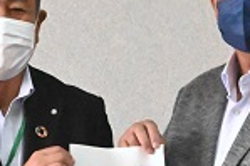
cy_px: 155
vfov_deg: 1.8
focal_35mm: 757
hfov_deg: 2.7
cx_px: 70
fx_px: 5251
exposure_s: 1/800
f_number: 7.1
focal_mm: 250
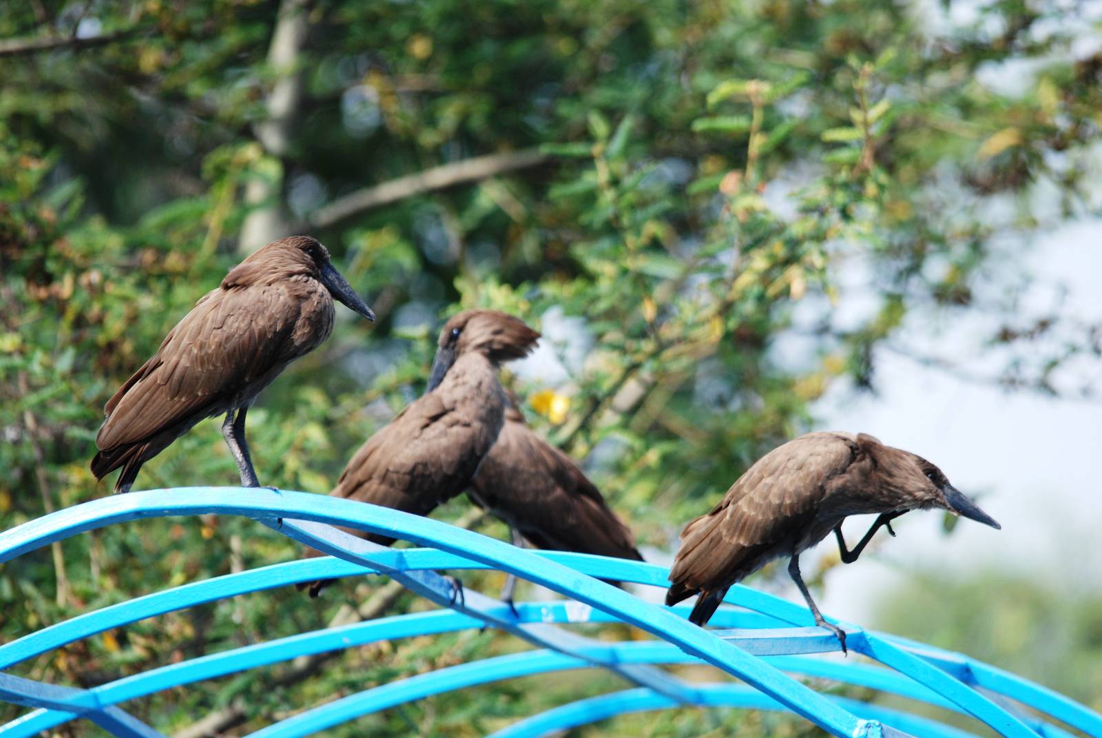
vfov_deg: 2.3
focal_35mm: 600
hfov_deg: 3.4
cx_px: 551
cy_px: 369
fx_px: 18388
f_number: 6.3
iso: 360
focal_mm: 400
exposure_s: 1/500
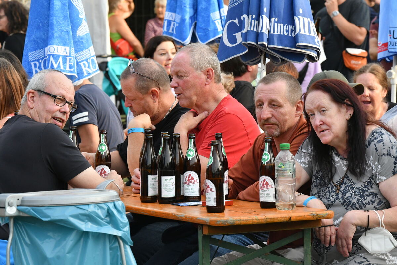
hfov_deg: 8.1
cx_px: 198
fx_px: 2812
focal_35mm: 255
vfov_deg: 5.4
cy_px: 132
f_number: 10
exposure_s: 1/400
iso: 2000
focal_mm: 170
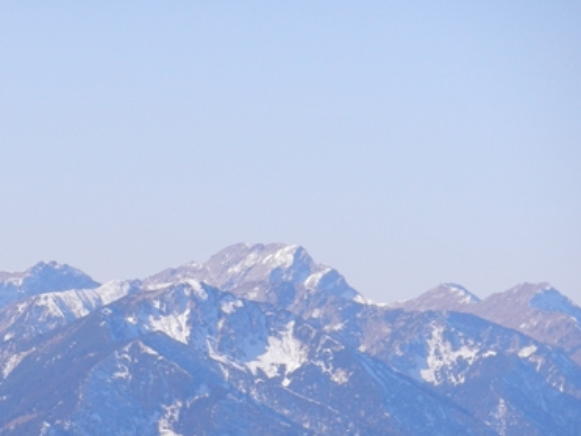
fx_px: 7284
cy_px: 306
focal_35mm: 434
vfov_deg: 3.4
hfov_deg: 4.6
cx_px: 133
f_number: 5.3
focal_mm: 45.3
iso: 160
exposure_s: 1/800
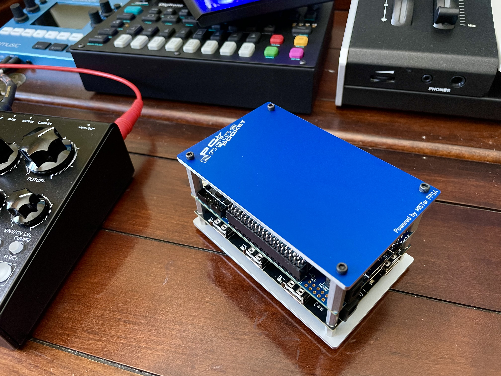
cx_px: 250
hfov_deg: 67.3
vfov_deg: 53.1
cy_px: 188
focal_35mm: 26
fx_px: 376
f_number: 1.6
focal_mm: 4.2
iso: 640
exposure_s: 1/40
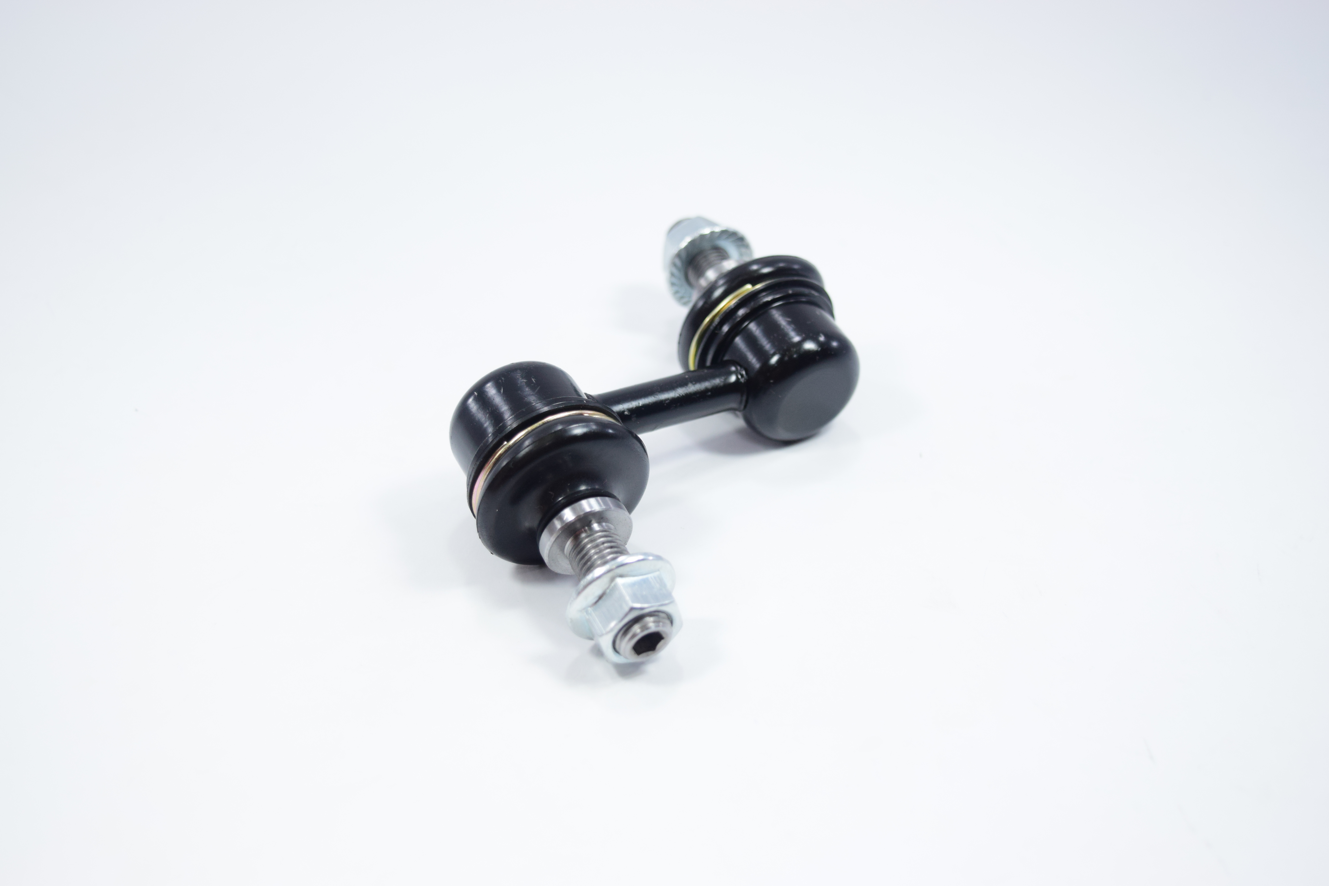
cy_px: 443
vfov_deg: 26.5
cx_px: 664
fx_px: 1883
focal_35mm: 51
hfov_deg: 38.9
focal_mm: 34
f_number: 4.5
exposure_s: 1/160
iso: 500
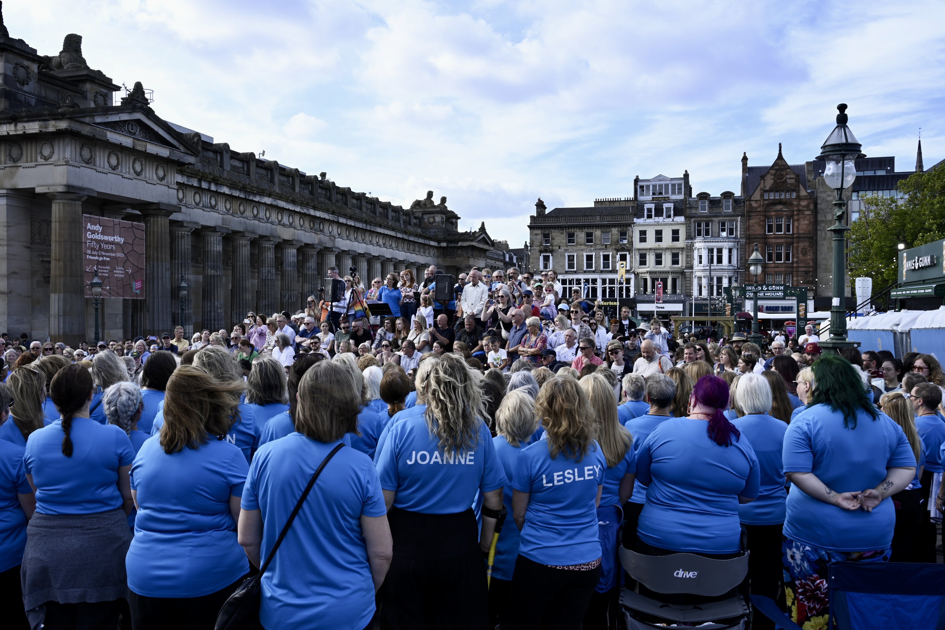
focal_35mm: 31
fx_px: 814
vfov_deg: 42.3
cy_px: 315
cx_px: 472
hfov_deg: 60.3
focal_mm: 31
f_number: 14
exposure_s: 1/50
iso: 125
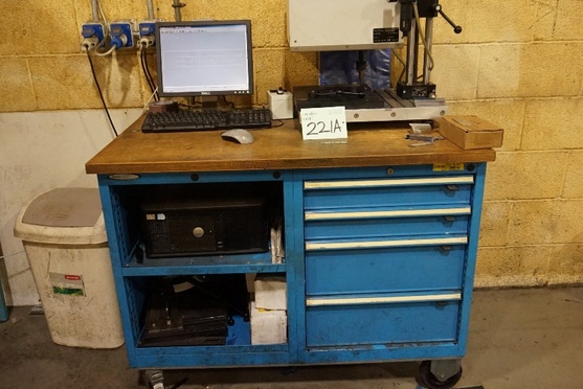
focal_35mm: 31
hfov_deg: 60.3
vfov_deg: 42.3
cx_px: 292
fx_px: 502
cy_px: 181
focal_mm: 16
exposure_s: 1/125
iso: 3200
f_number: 3.5
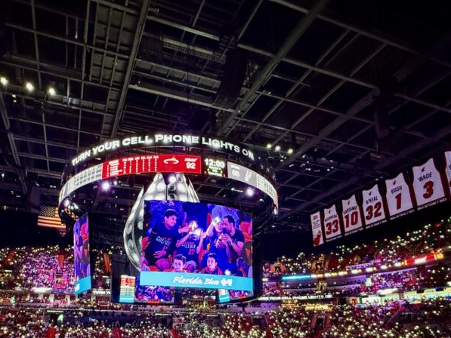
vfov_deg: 54.0
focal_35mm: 24
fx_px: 313
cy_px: 257
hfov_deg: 70.3
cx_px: 166
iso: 1250
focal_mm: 2.22
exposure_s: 1/60
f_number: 2.2
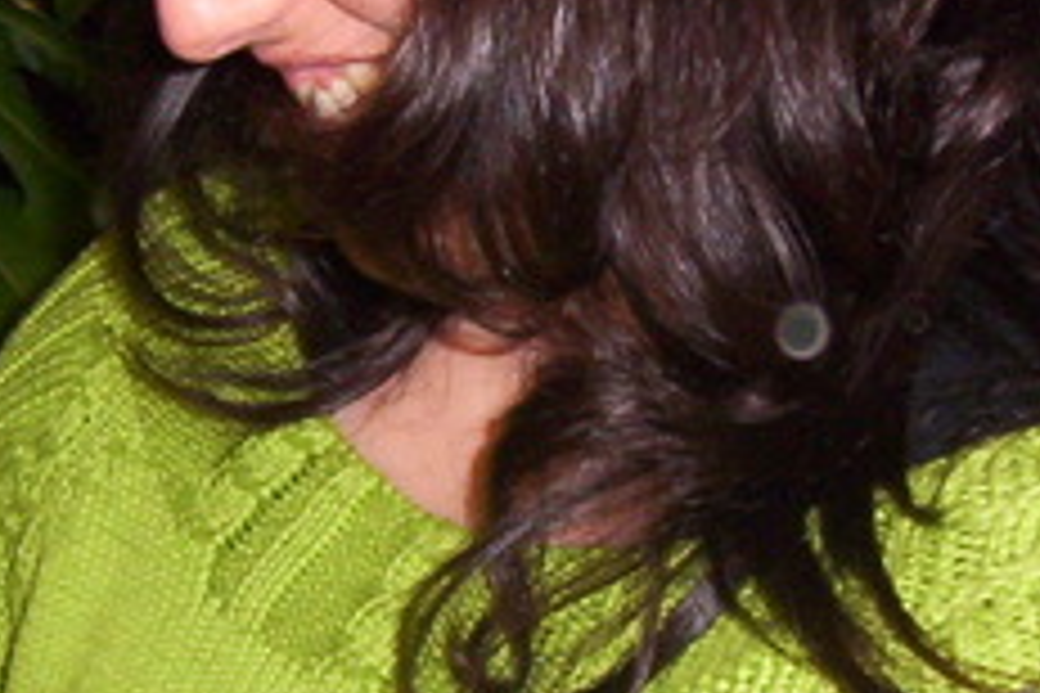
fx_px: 3004
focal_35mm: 104
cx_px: 324
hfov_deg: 19.6
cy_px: 340
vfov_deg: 13.2
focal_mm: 5.54
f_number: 2.76
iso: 140
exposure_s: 1/30
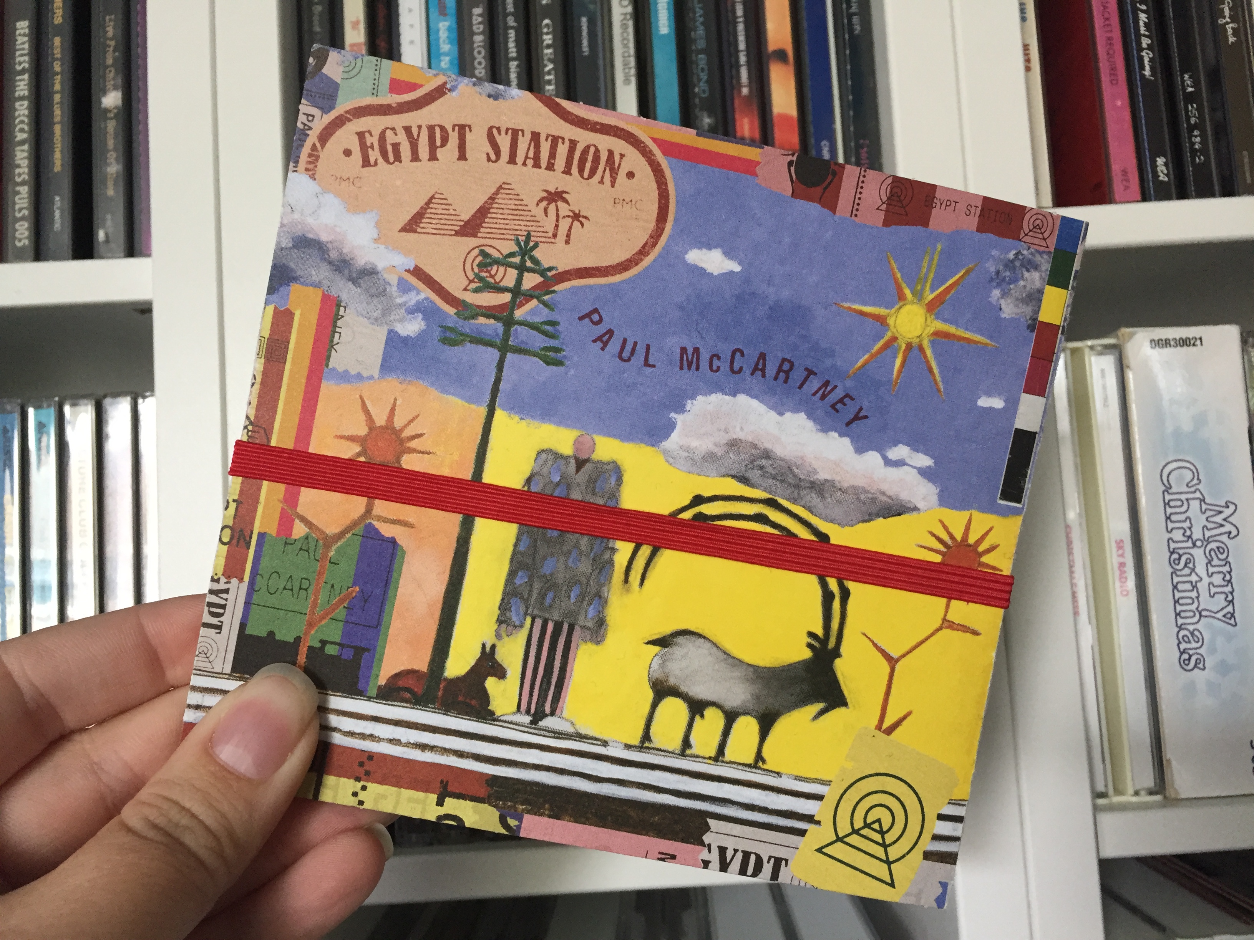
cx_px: 627
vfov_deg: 48.2
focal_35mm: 29
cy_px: 470
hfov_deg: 61.7
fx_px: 1051
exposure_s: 1/33
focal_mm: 4.15
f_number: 2.2
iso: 80
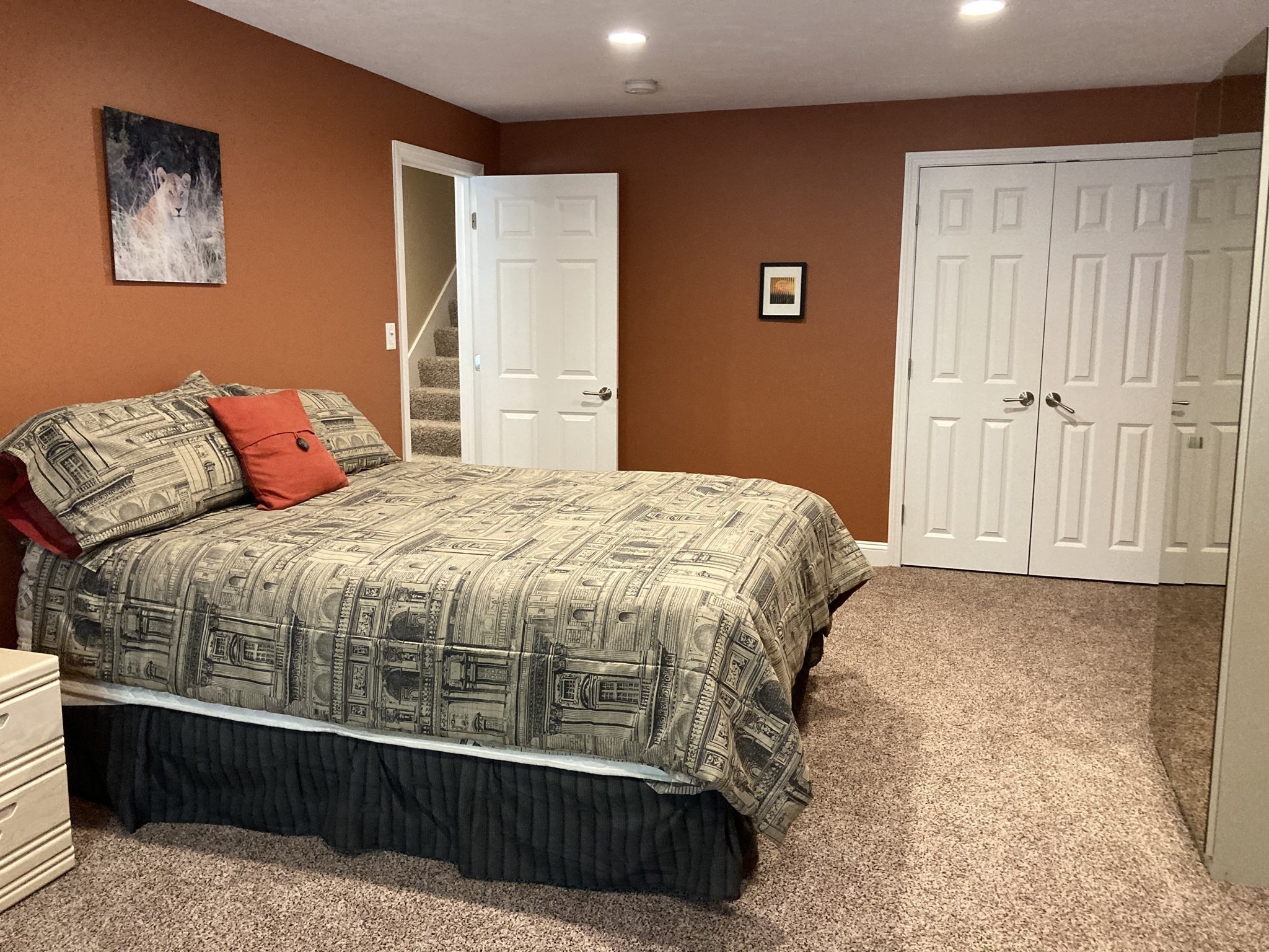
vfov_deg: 49.7
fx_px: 1026
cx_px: 634
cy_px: 476
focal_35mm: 28
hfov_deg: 63.4
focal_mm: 3.99
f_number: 1.8
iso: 320
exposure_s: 1/60
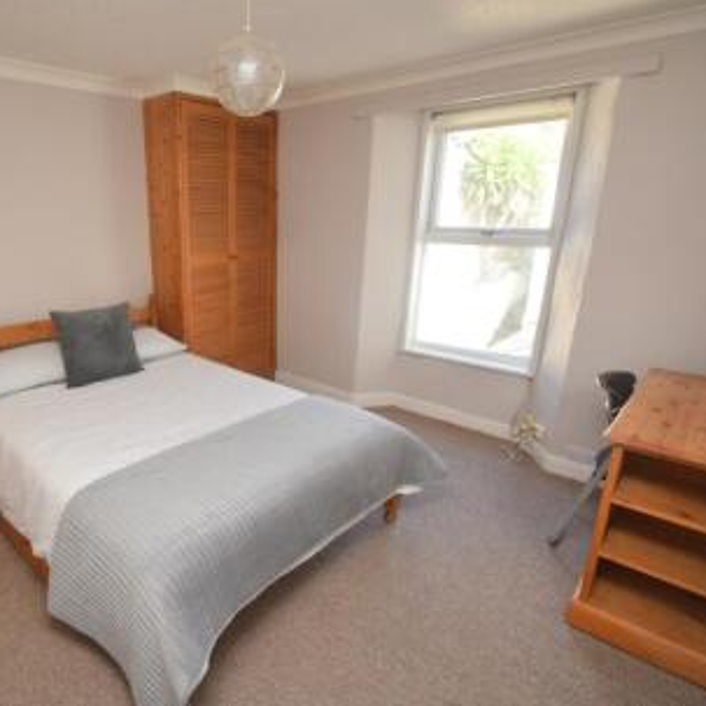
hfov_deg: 72.5
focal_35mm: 20
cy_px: 346
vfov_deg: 74.8
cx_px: 233
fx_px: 461
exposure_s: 1/125
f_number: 5.6
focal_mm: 10
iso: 720
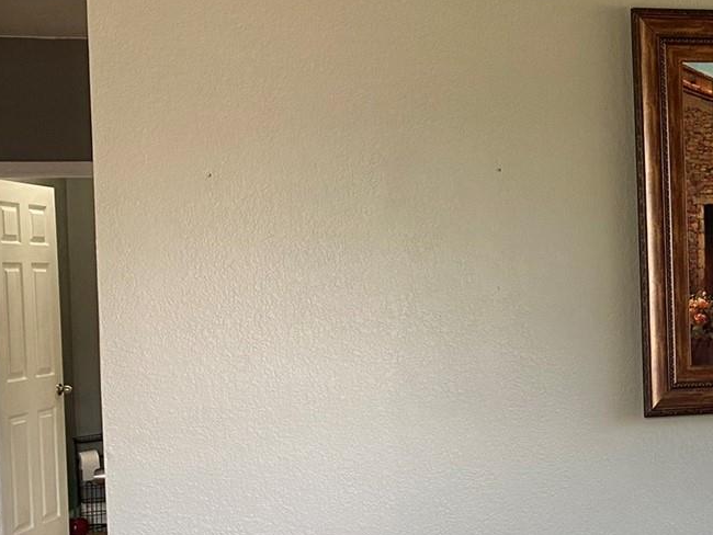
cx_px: 766
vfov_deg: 22.9
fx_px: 1319
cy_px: 330
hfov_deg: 27.9
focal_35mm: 64
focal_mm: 4.25
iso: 80
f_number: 1.8
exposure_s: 1/60
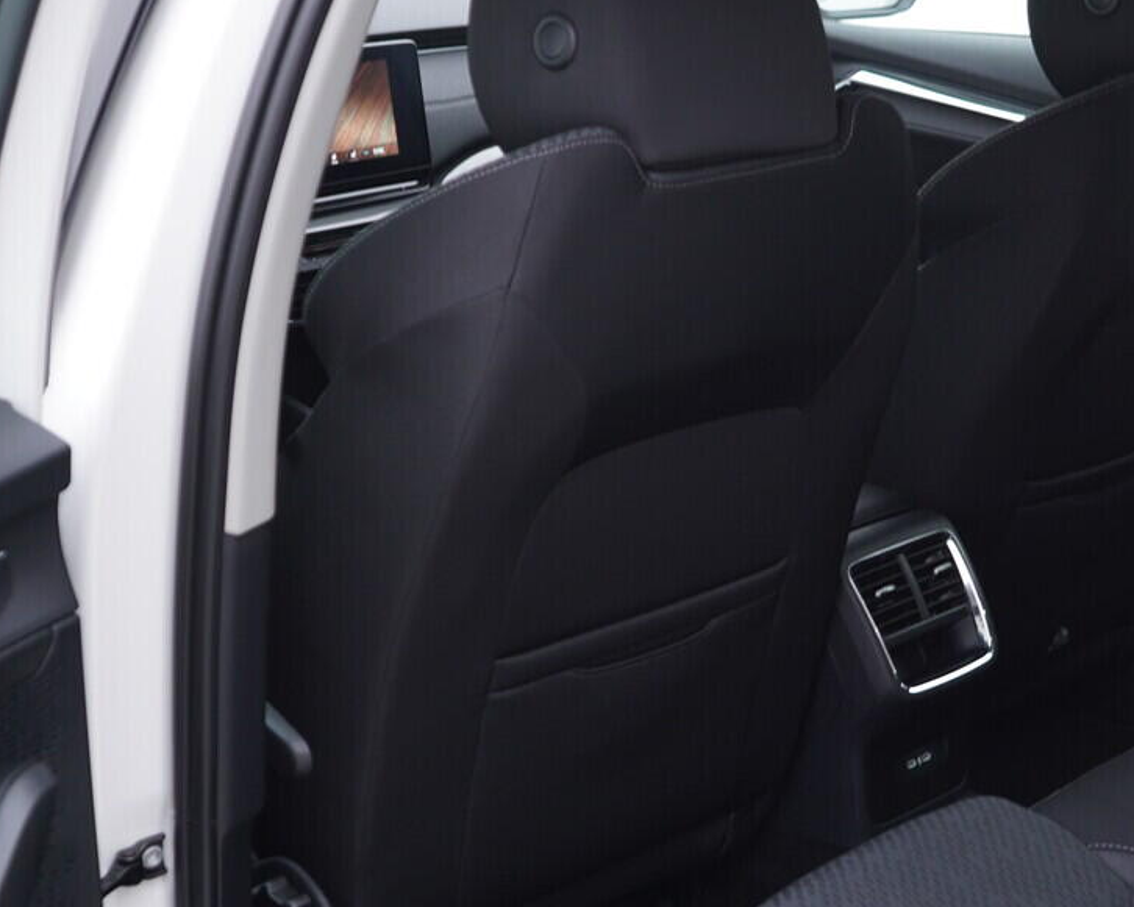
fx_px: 2249
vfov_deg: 22.7
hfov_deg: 28.0
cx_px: 811
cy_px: 607
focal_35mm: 67
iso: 160
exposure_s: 1/40
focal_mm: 24
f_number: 2.8
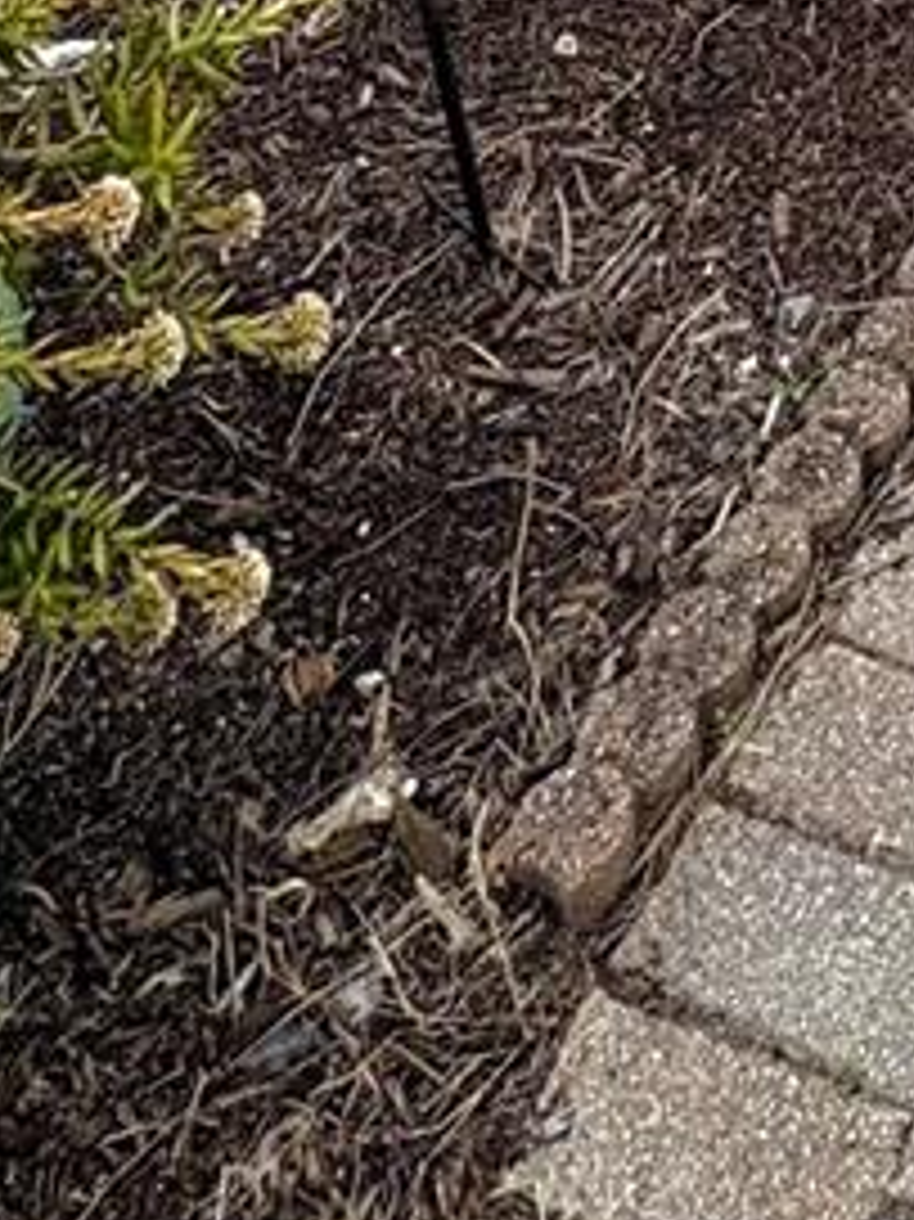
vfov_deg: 21.0
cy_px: -981
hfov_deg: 20.4
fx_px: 2184
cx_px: 1355
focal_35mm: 62
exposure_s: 1/921
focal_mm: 2.22
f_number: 2.2
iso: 40
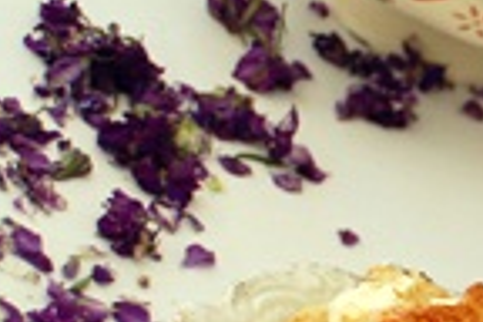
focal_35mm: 272
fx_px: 3649
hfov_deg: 7.4
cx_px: 748
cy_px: 270
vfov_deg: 5.0
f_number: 5.6
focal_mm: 50
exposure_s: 1/125
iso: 320
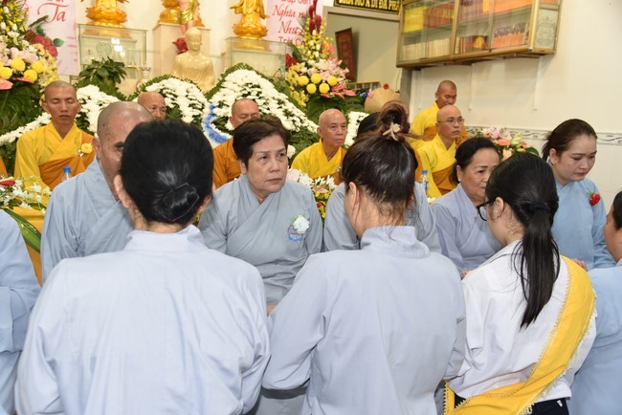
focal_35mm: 34
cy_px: 208
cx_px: 311
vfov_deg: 38.9
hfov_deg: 55.8
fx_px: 588
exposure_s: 1/80
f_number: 4.5
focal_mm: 34
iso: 800
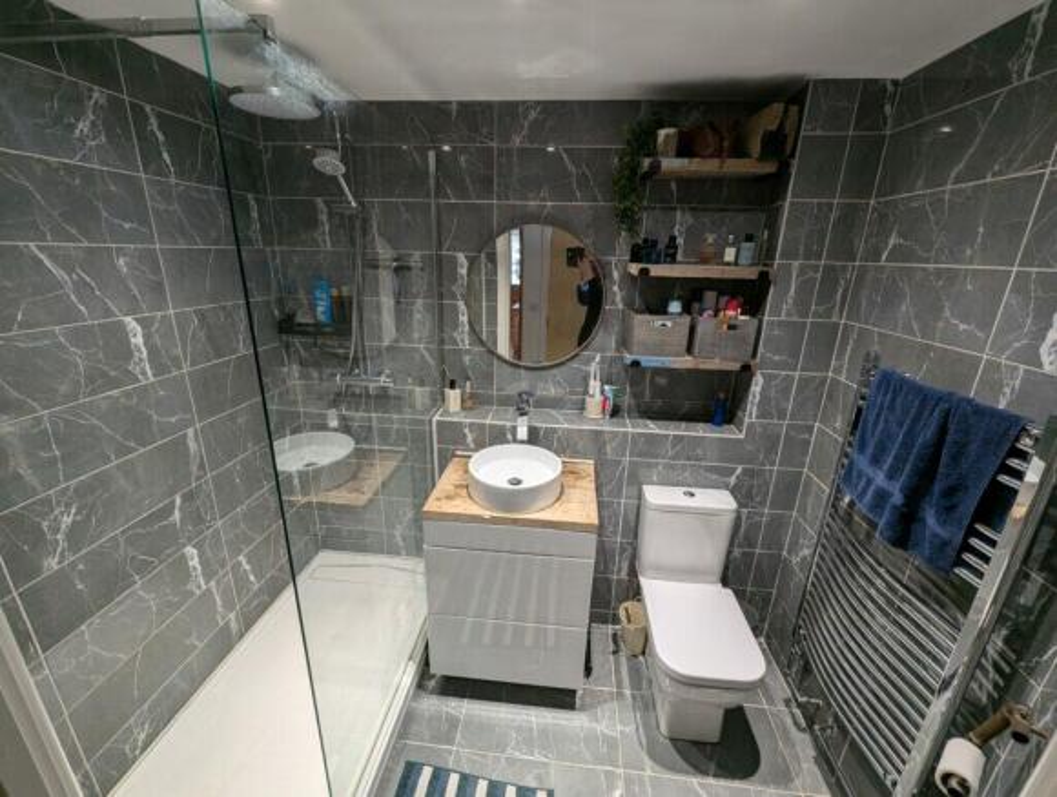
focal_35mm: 13
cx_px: 528
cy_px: 398
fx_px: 398
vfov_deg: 90.1
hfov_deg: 106.1
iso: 193
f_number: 2.2
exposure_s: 1/33.3
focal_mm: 1.95
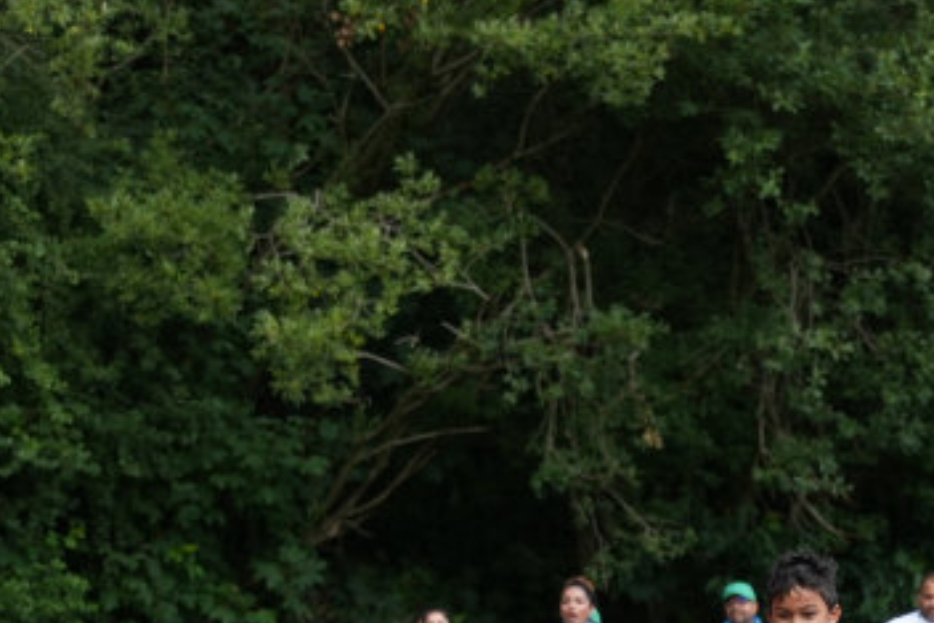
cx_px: 685
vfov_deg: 6.8
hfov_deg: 10.1
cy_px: 489
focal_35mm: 203
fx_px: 5269
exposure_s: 1/3200
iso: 400
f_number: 2.8
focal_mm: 70
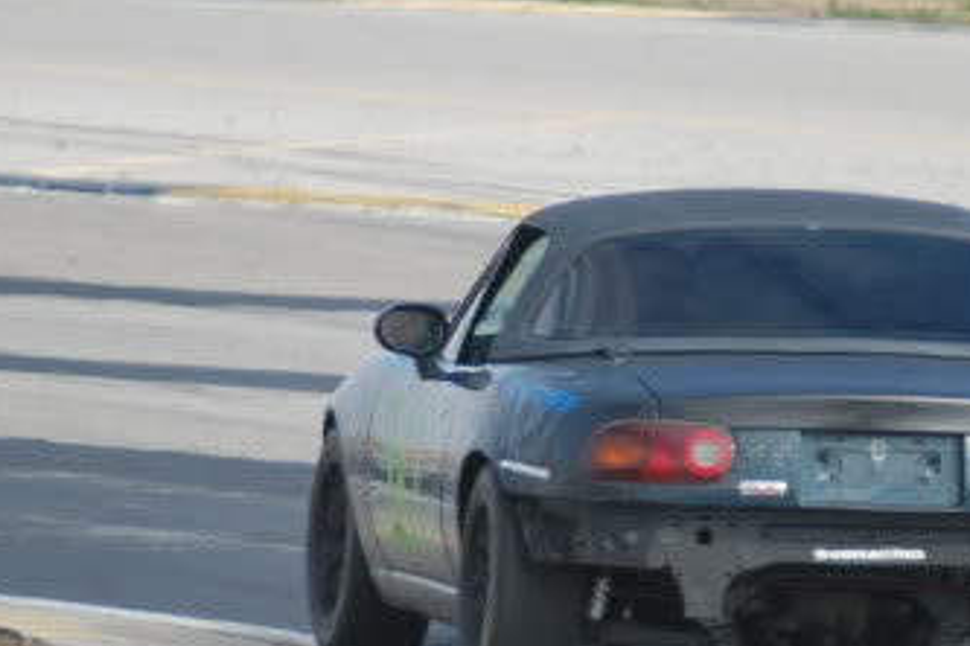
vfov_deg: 0.6
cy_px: 448
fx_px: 61994
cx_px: 497
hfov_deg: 0.9
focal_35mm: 2301
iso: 400
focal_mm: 500
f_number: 6.3
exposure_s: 1/800
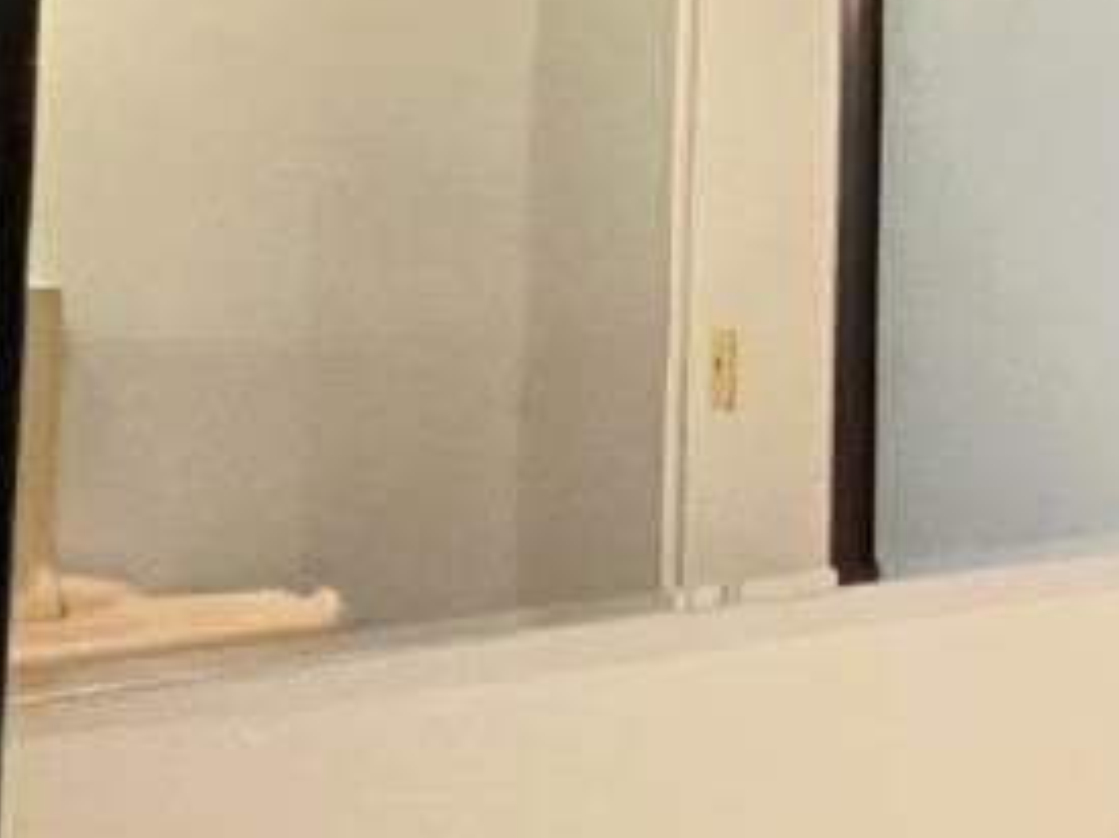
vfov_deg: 20.2
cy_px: 43
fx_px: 2294
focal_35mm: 71
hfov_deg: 14.5
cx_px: 2787
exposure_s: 1/40
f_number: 1.8
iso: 1250
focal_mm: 1.57
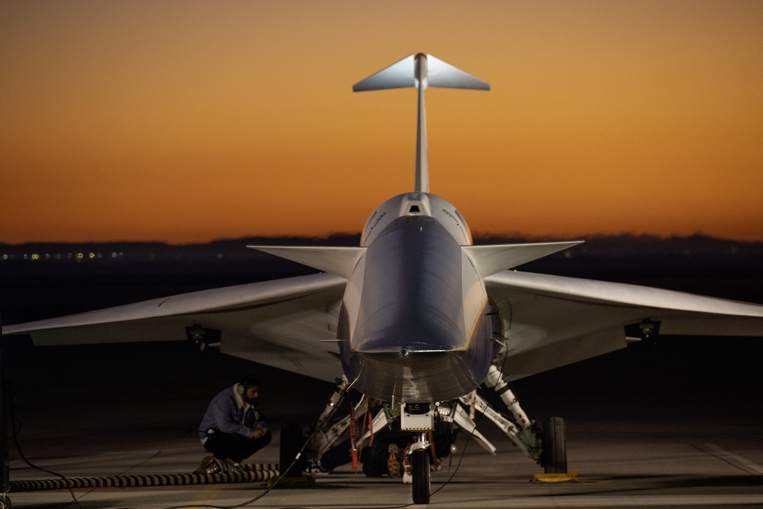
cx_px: 382
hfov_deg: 7.9
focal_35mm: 260
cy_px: 254
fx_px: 5510
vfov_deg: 5.3
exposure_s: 1/60
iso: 1600
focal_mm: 260
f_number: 8
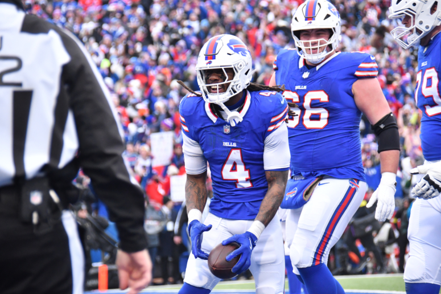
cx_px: 222
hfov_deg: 8.7
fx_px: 2896
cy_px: 145
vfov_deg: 5.8
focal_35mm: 237
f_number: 5.6
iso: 2000
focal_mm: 155
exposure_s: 1/1600
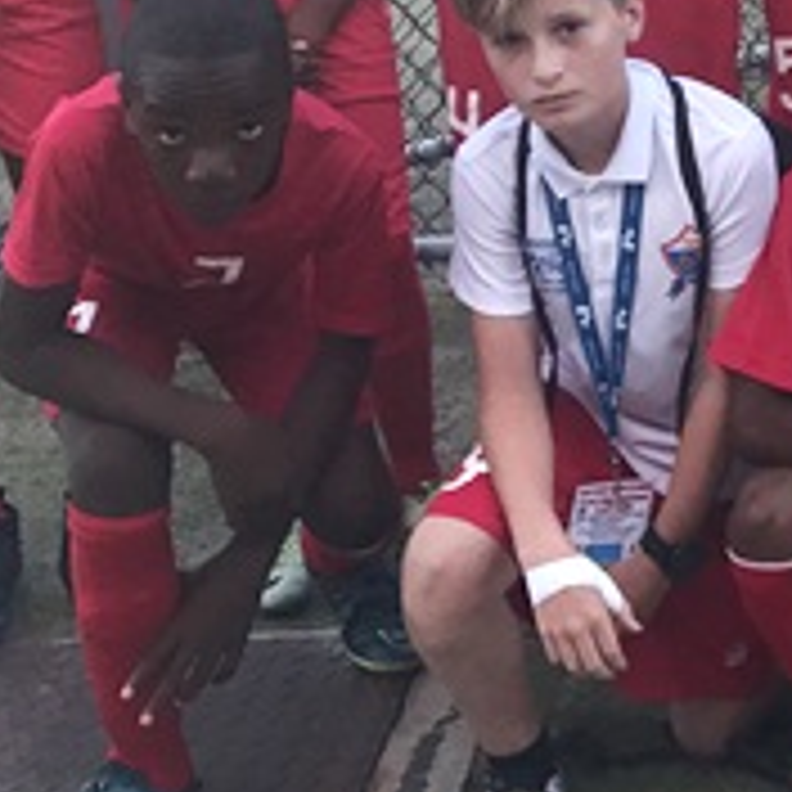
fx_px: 2330
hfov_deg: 17.8
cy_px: -148
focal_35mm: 90
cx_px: 1076
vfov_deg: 18.3
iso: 20
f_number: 1.8
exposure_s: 1/375
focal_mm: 3.99
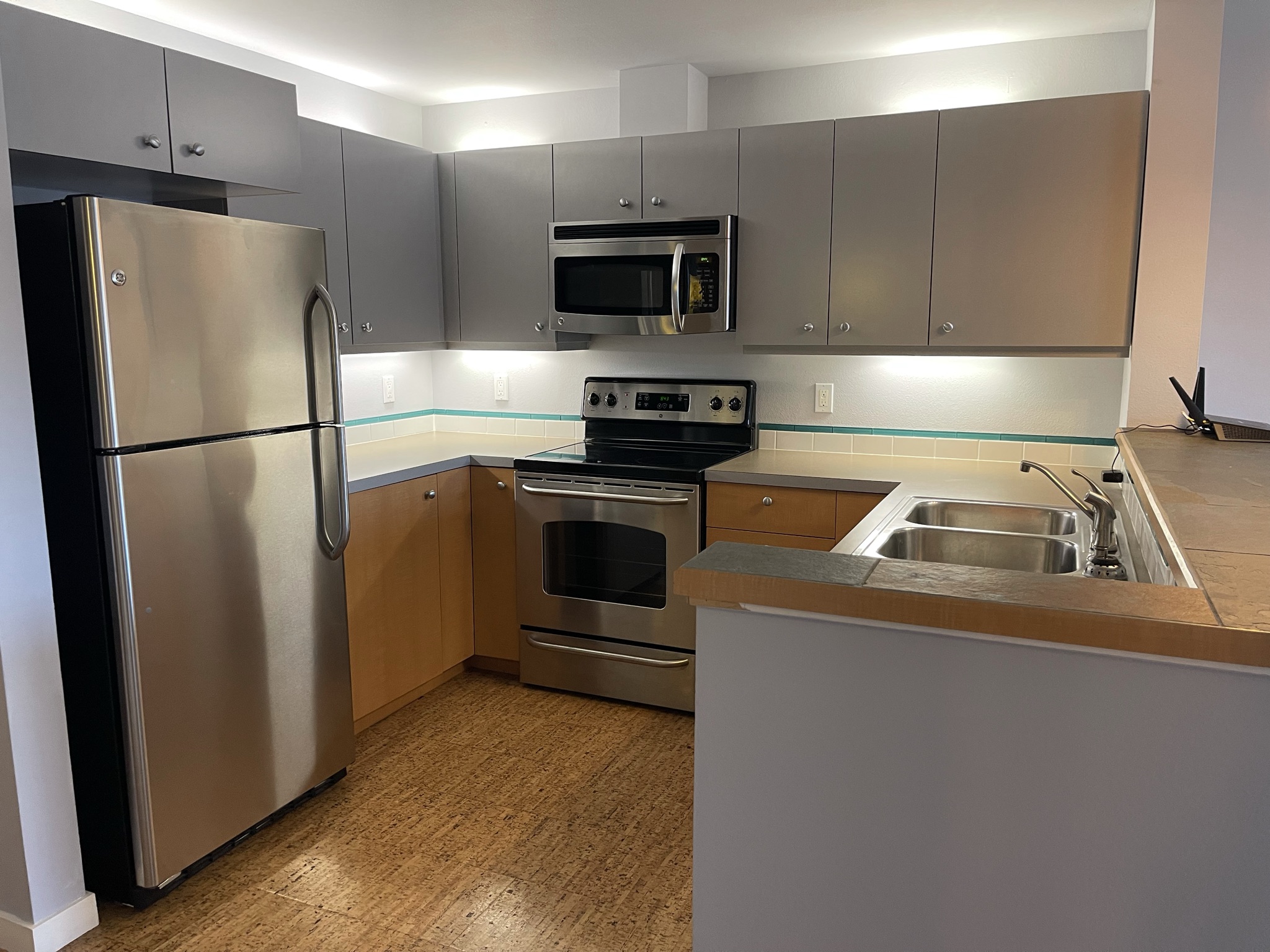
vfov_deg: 53.1
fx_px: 954
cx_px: 635
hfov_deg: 67.3
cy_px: 476
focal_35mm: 26
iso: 160
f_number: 1.6
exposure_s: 1/60
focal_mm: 5.1
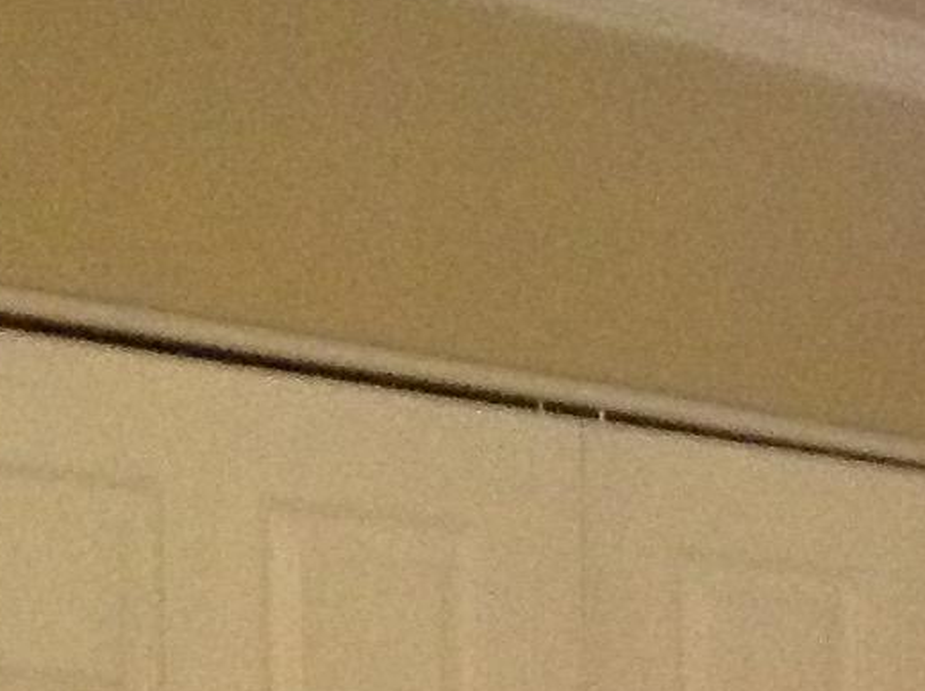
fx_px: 4403
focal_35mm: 165
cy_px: 1643
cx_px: 1430
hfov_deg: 11.4
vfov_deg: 8.3
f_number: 2.4
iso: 320
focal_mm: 3.3
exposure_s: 1/15
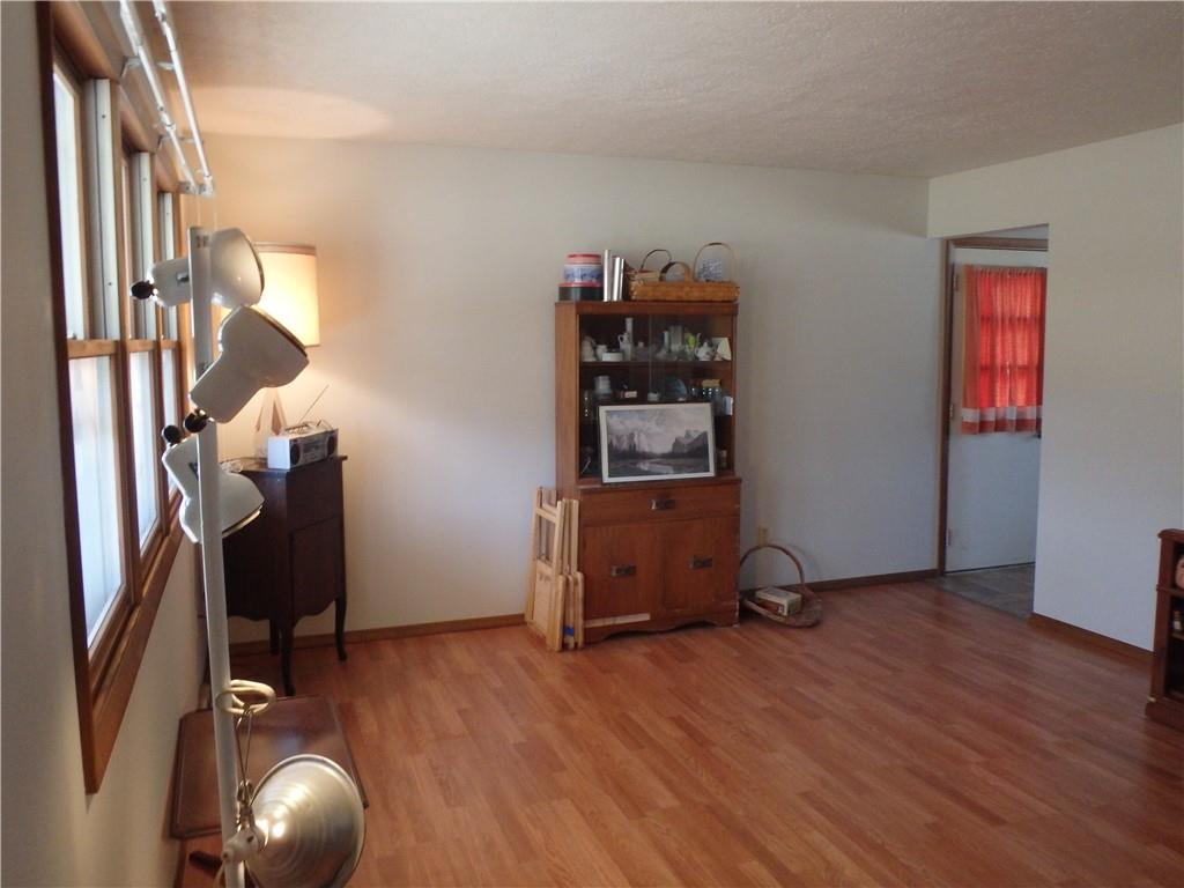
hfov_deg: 63.4
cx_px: 592
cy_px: 444
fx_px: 958
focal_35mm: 28
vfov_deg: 49.7
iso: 500
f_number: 3.9
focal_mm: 5
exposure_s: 1/30
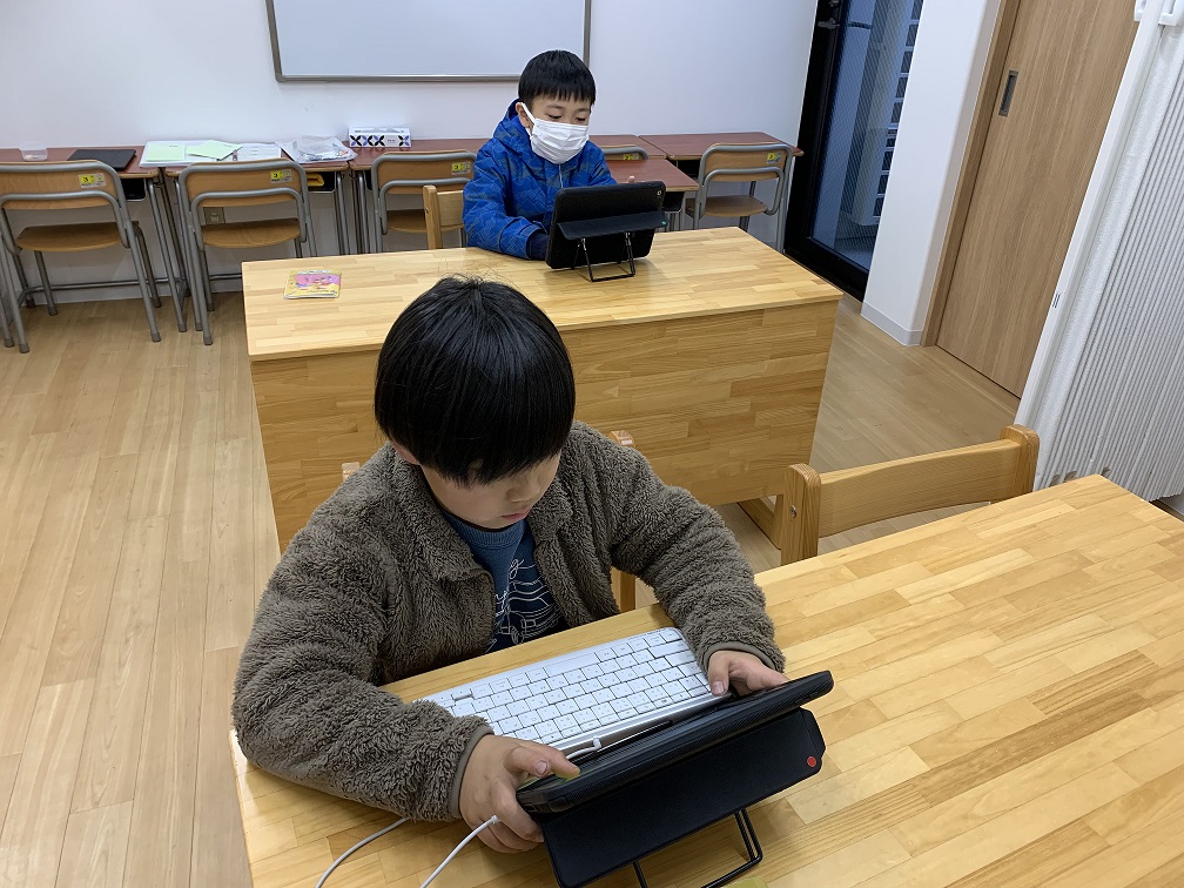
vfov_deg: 53.1
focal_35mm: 26
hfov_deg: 67.3
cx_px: 592
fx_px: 889
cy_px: 444
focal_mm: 4.25
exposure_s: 1/110
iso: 100
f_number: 1.8
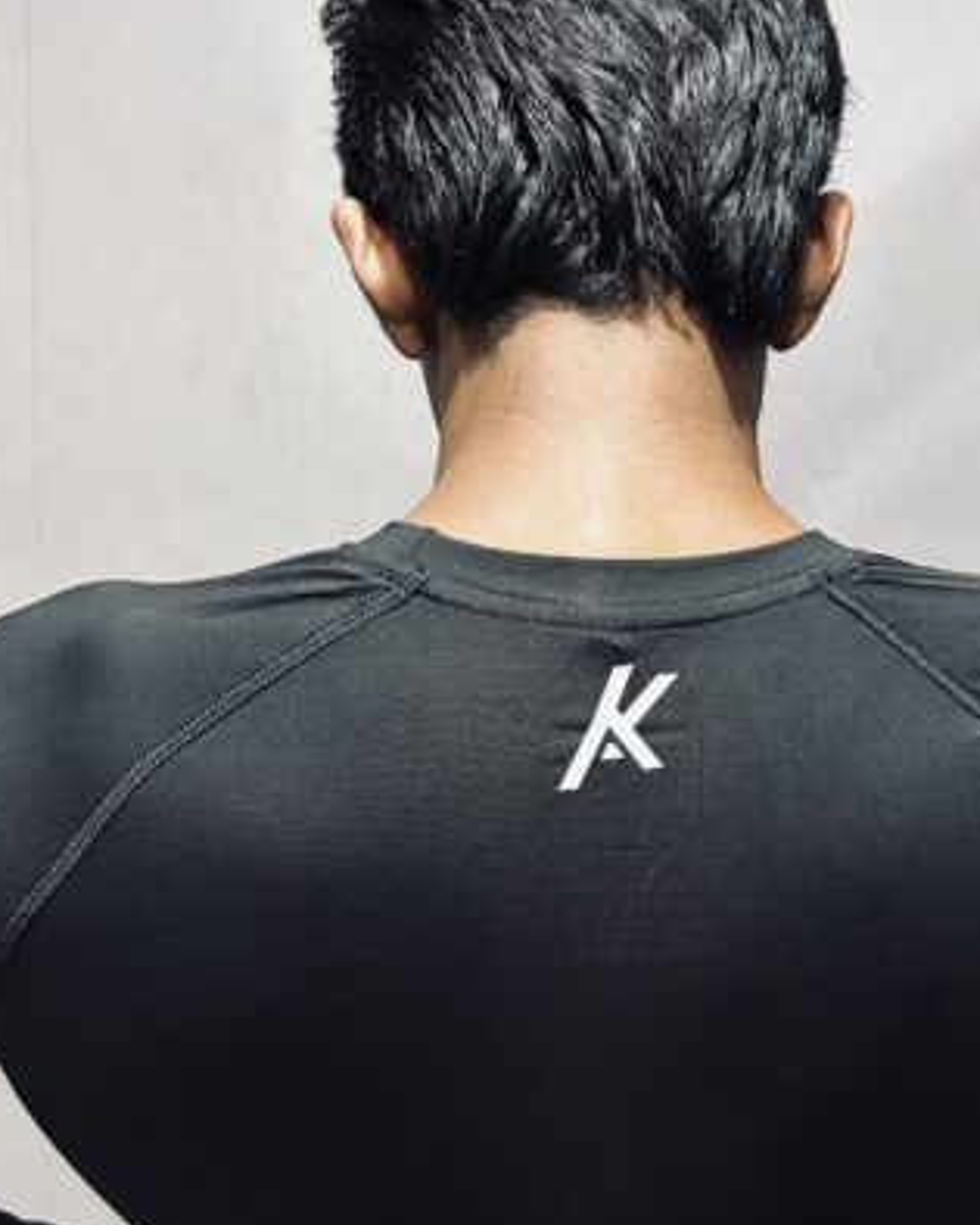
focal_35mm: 43
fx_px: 1560
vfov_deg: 42.9
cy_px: 611
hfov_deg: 34.8
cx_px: 585
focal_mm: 5.7
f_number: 1.5
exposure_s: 1/50
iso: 320
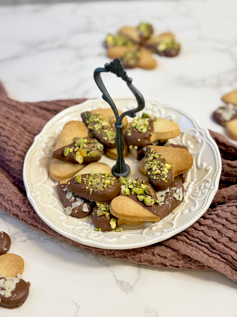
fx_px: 475
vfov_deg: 36.8
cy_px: 158
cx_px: 118
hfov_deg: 28.0
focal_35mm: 52
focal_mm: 5.96
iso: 200
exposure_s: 1/33
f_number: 1.6
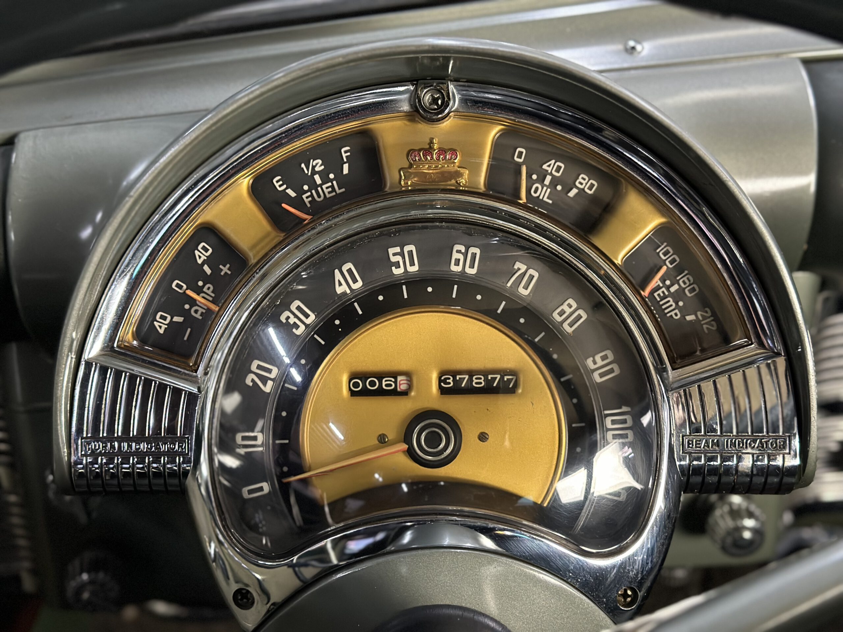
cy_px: 316
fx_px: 1169
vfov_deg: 30.3
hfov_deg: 39.7
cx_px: 422
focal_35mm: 48
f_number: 1.78
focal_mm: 6.86
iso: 500
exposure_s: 1/33
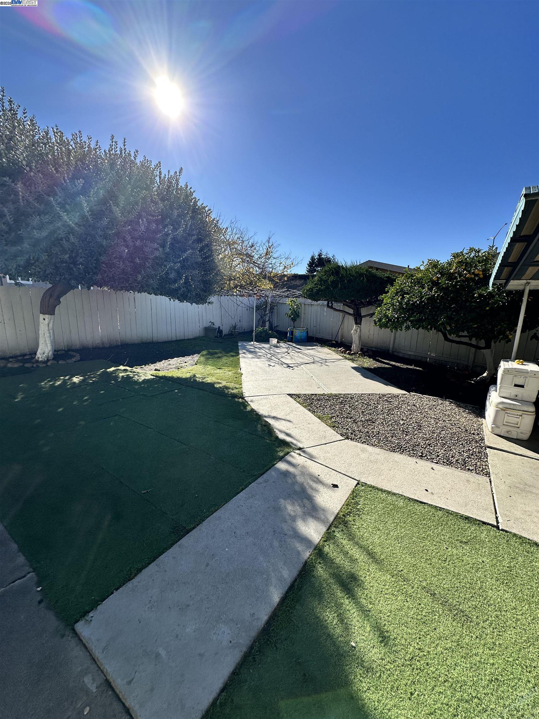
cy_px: 360
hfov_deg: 85.7
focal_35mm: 14
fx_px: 291
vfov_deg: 102.1
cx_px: 270
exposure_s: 1/1855
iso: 50
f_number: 2.2
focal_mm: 2.22
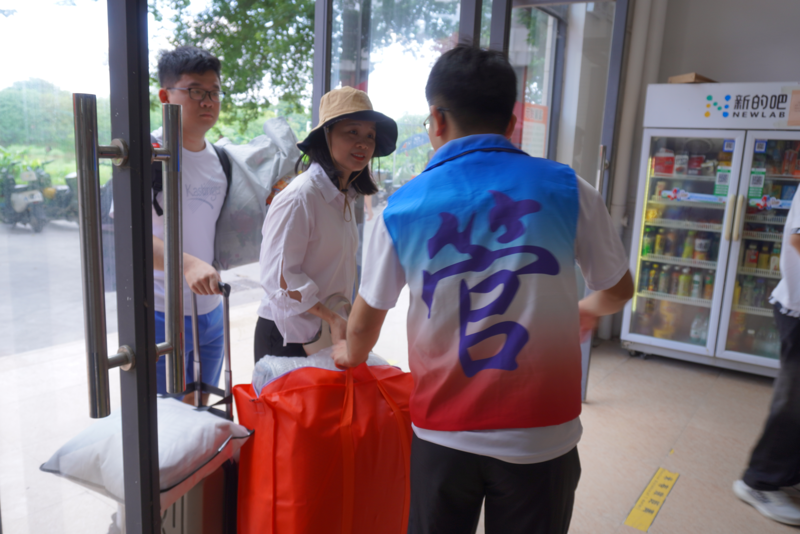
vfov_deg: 45.7
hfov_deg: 64.6
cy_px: 267
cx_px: 400
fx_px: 633
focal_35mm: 28
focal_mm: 19
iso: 100
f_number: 4.5
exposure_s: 1/40
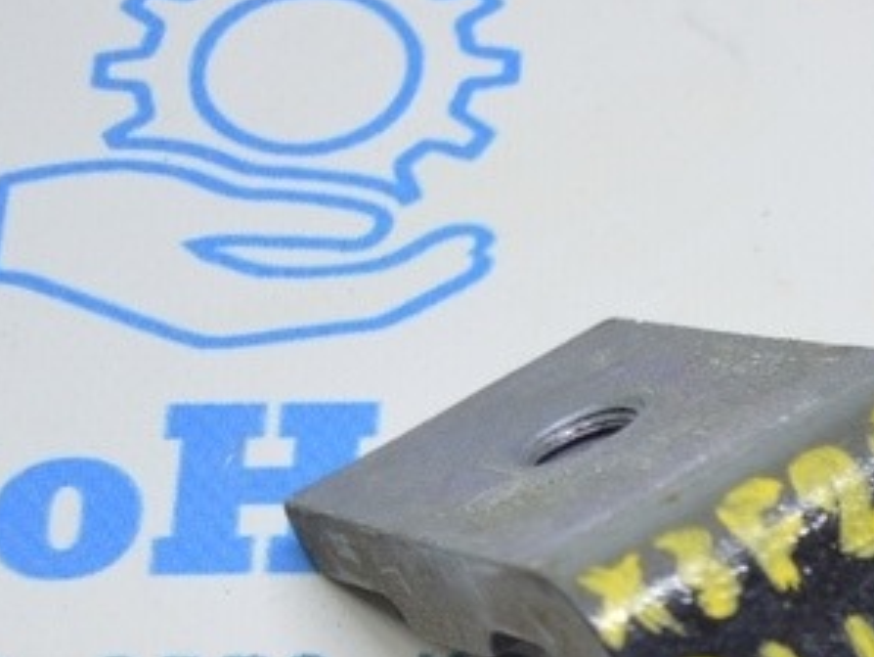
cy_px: 922
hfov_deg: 14.3
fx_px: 3377
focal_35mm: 134
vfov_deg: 10.8
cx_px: 1012
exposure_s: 1/50
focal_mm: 27
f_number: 4
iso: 400
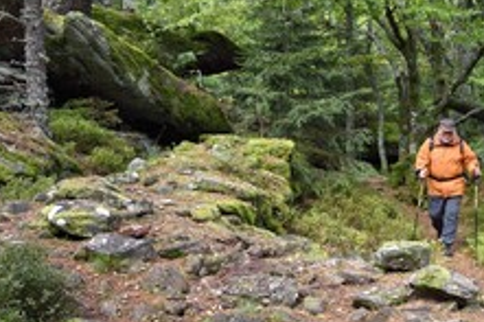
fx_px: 793
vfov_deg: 22.6
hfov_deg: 32.8
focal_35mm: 59
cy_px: 265
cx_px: 400
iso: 800
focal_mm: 31
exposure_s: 1/100
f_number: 9
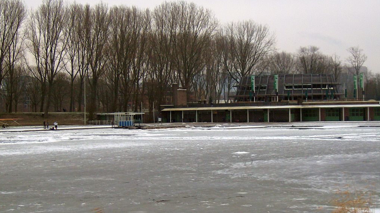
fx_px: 776
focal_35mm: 77
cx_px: 191
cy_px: 111
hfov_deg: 27.5
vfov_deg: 15.7
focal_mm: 11.6
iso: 100
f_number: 3.7
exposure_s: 1/184
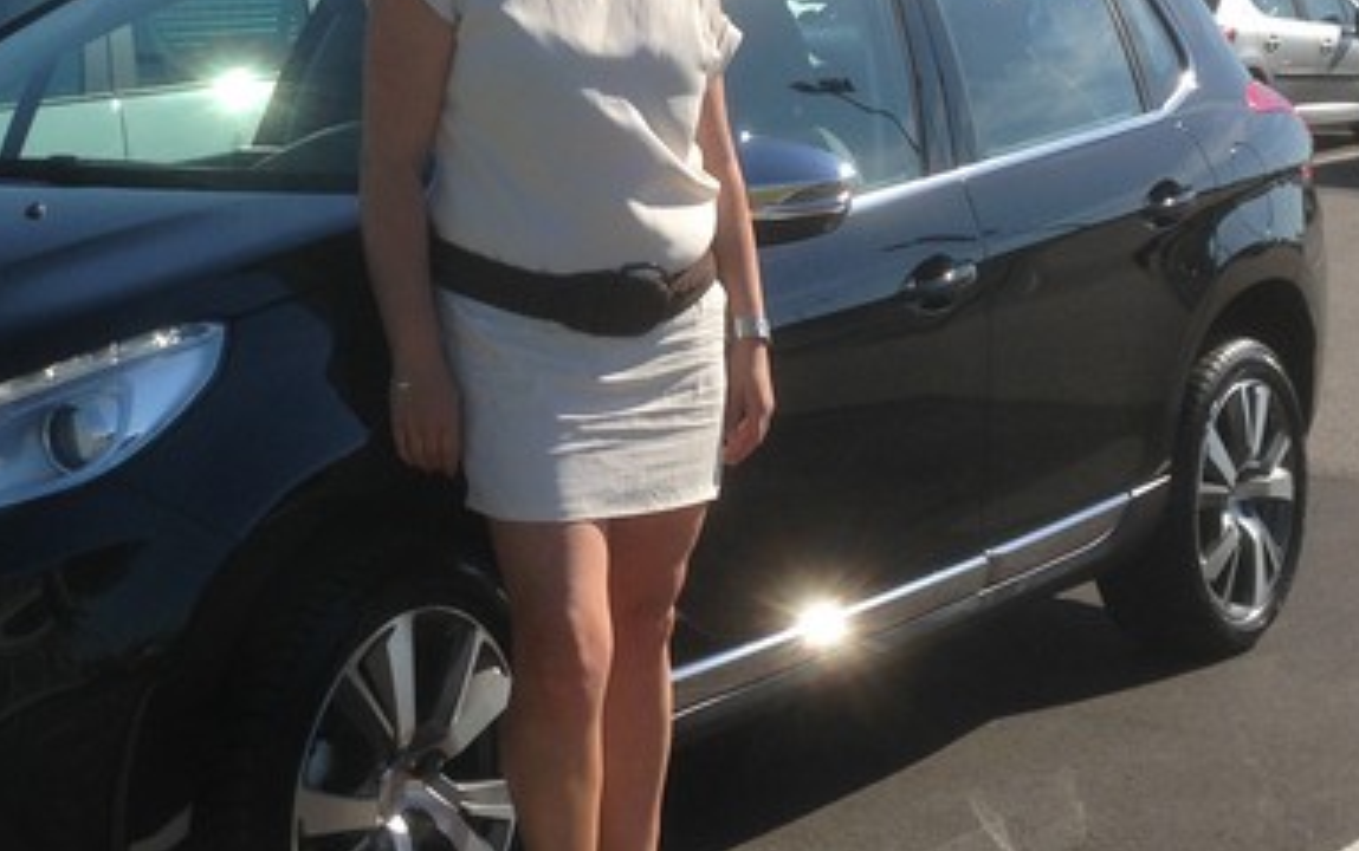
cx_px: 497
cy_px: 277
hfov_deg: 28.1
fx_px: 2706
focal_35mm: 73
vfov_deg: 17.8
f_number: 2.4
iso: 50
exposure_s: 1/1748
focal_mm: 4.12
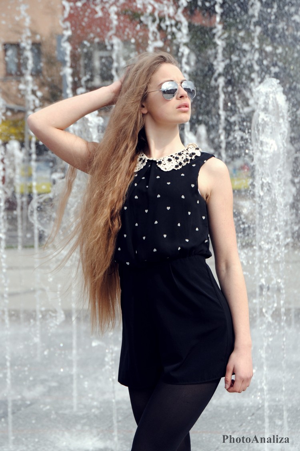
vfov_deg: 19.5
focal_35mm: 105
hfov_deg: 13.0
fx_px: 1312
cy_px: 226
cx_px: 150
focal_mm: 70
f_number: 5.6
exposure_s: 1/500
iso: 140
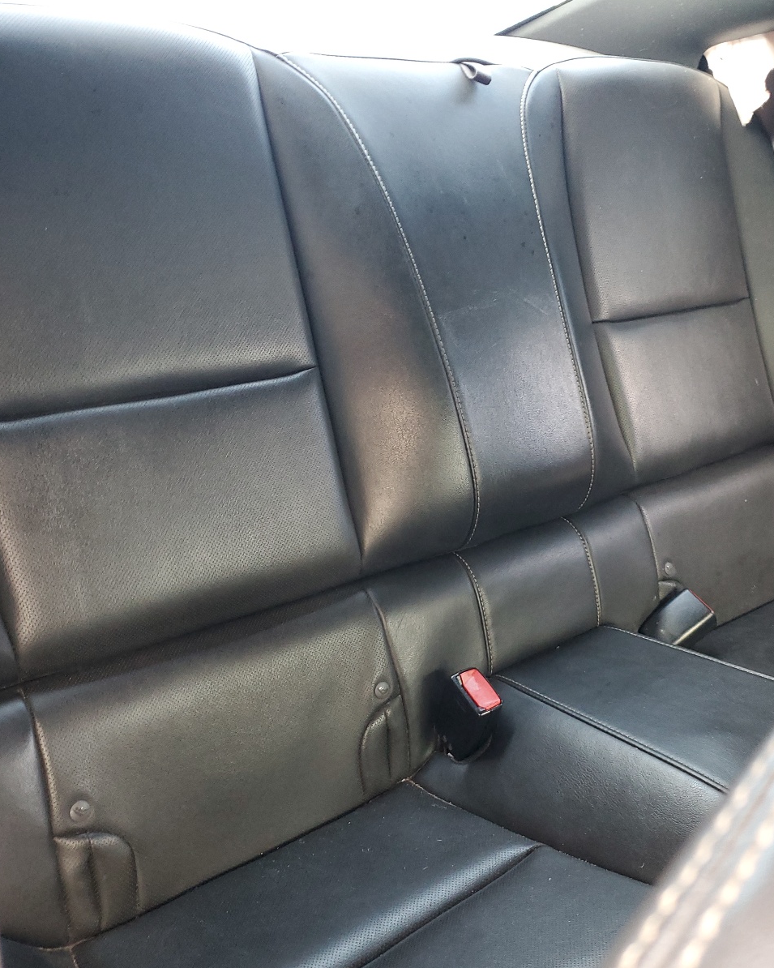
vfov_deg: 52.8
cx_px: 494
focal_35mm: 34
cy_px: 484
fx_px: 974
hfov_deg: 42.9
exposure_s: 1/60.2
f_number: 1.5
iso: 146
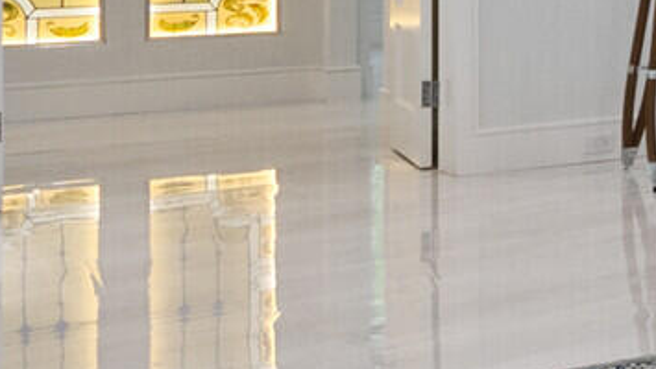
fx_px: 1758
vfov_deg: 11.7
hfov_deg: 14.9
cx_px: 1491
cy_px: -111
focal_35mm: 101
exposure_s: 1/20
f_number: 8
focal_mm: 10
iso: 250
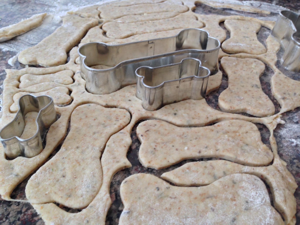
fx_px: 286
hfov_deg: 55.4
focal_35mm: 33
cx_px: 150
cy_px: 112
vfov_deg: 42.9
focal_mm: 4.12
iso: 80
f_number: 2.4
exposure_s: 1/20
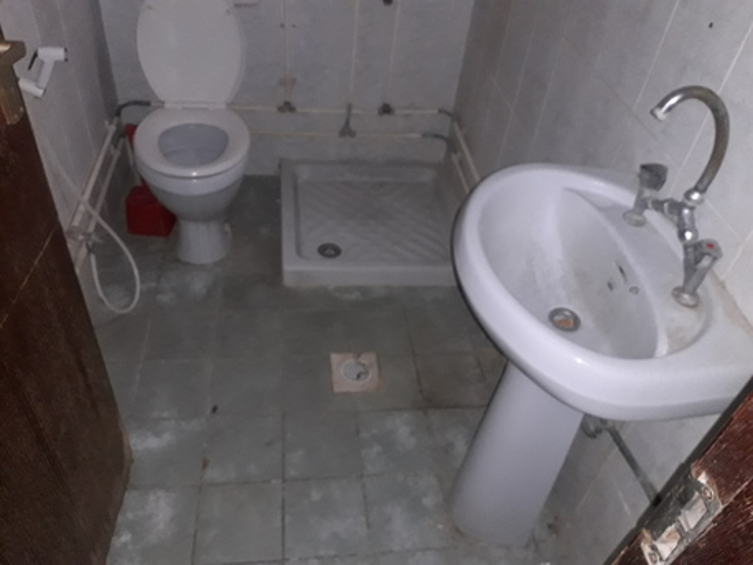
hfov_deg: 65.3
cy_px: 282
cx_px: 376
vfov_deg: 51.4
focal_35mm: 27
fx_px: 587
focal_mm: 3.6
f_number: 1.9
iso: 200
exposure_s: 1/25
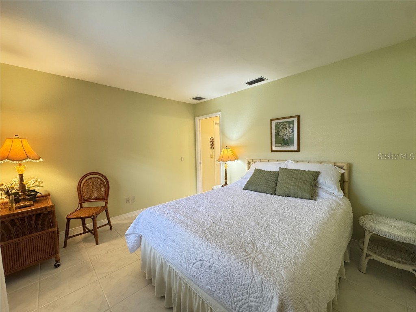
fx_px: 168
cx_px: 208
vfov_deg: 85.7
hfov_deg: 102.1
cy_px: 156
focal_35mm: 14
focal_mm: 2.22
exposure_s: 1/60
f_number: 2.2
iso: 400
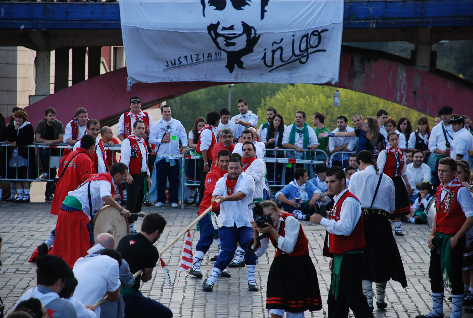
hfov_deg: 10.1
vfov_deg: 6.8
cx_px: 236
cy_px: 159
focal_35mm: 202
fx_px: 2666
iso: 250
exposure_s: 1/125
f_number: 5.6
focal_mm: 135
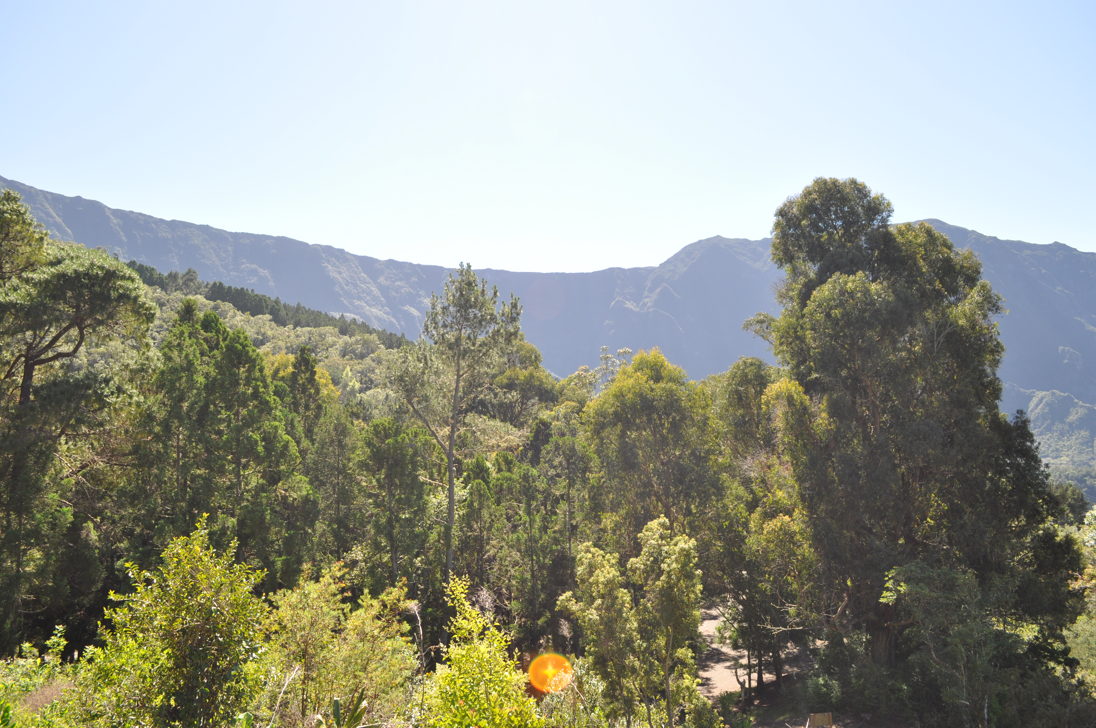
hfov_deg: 67.4
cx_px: 548
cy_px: 364
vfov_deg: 47.8
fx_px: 821
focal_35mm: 27
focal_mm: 18
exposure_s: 1/200
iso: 200
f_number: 7.1
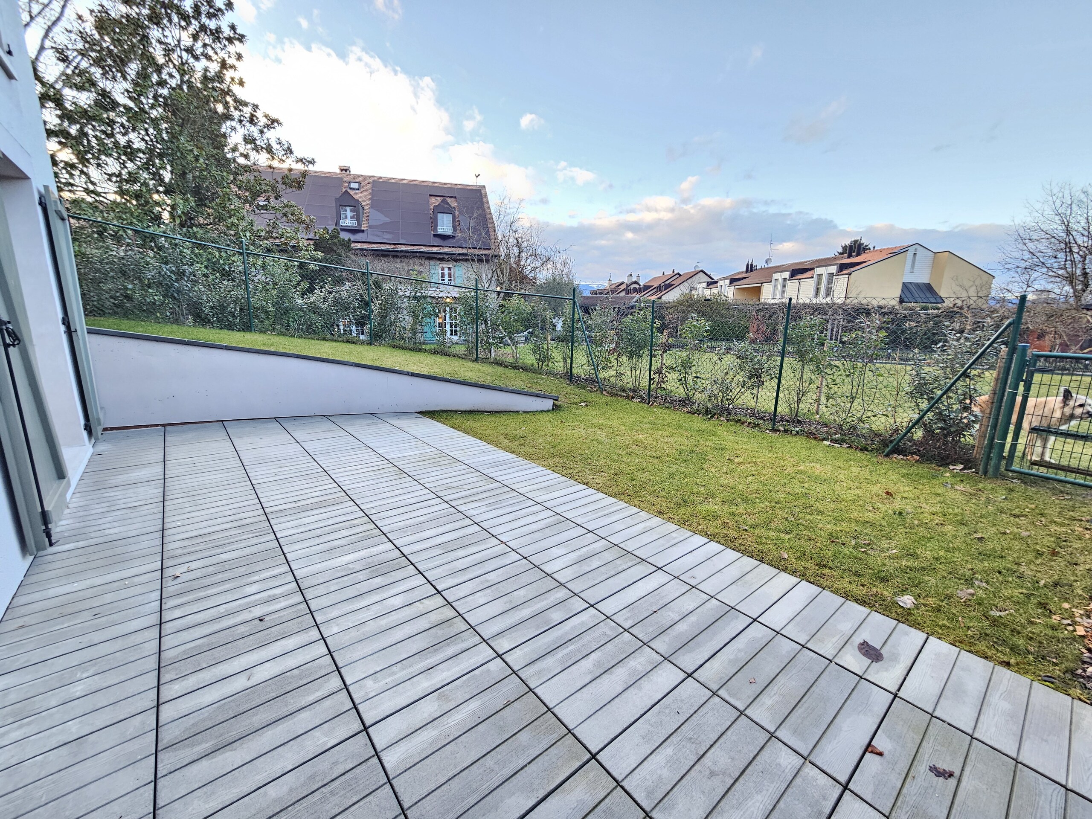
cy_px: 410
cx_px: 546
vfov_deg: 89.9
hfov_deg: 106.2
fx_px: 410
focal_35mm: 13
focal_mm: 2.2
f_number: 2.2
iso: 200
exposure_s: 1/70.8
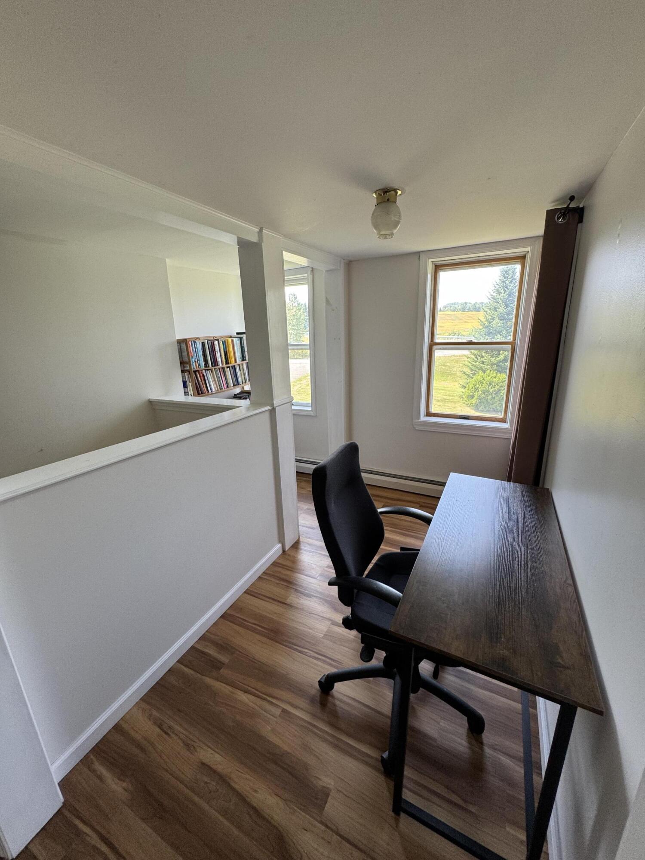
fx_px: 348
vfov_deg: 102.1
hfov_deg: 85.7
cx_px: 322
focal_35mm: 14
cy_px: 430
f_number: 2.2
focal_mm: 2.22
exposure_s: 1/99
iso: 100
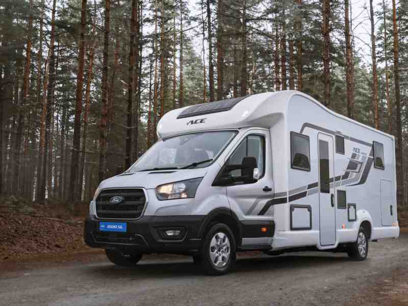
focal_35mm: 42
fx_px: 495
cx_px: 204
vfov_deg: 34.3
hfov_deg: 44.8
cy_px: 153
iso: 500
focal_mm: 52.9
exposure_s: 1/80
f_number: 10
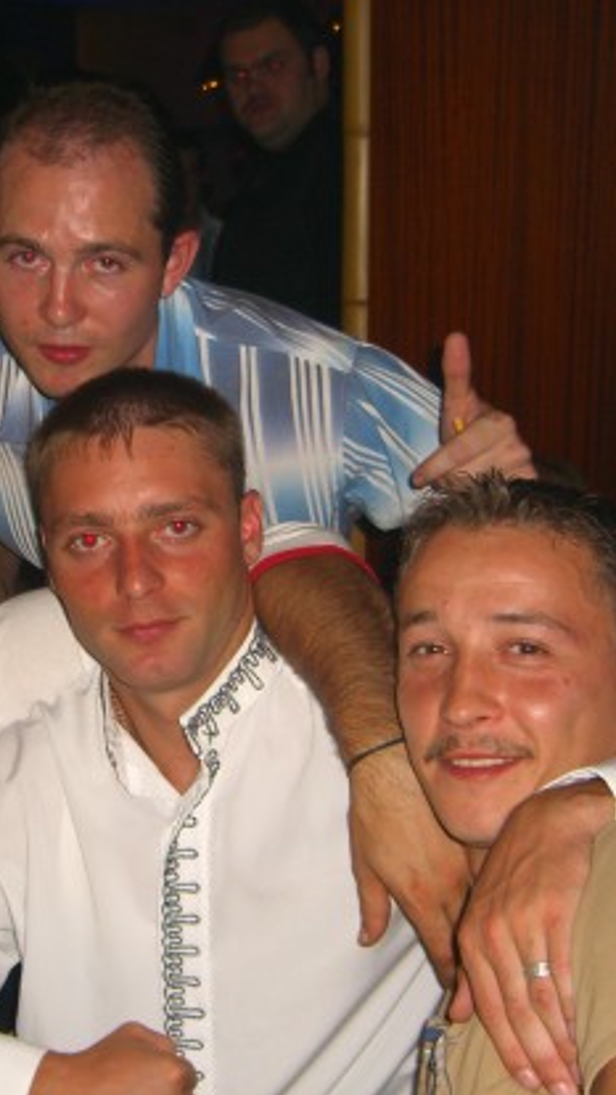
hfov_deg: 19.9
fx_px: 1742
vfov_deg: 34.9
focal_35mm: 60
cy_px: 550
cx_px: 143
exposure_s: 1/60
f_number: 2.8
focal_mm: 7.9
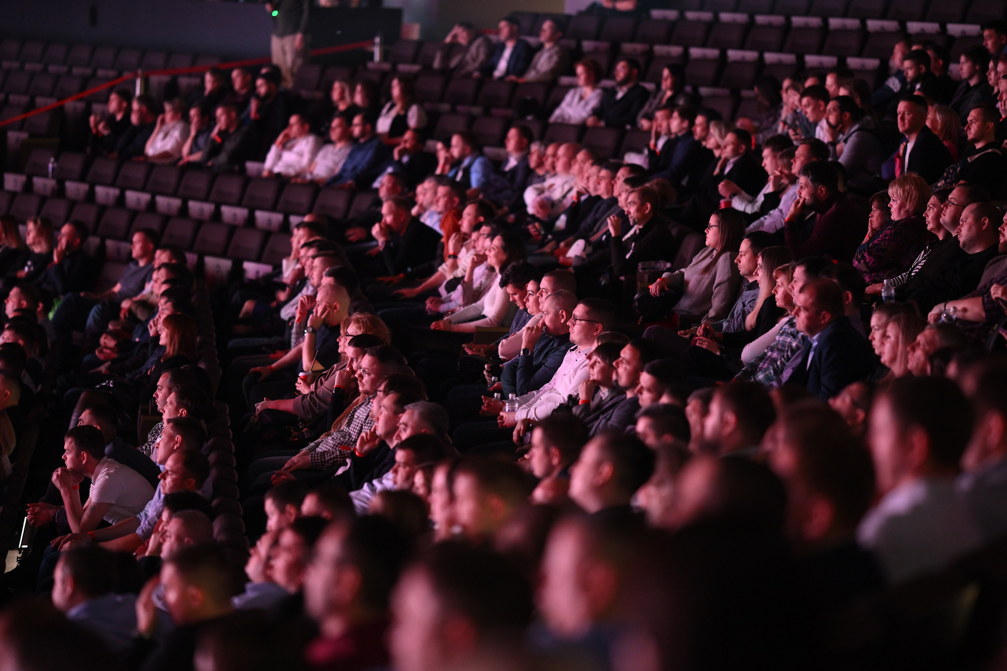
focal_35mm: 135
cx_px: 504
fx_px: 3776
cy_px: 336
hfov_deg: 15.2
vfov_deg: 10.2
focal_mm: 135
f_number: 1.8
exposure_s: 1/40
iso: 3200
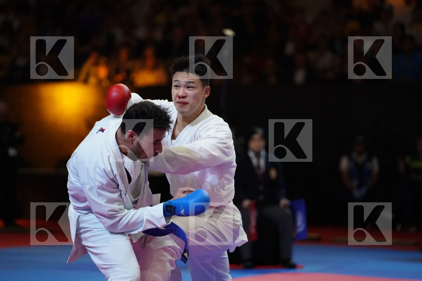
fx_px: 1805
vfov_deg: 8.9
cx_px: 211
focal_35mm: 154
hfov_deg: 13.3
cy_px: 140
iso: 5000
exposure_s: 1/1000
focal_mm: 154
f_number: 2.8
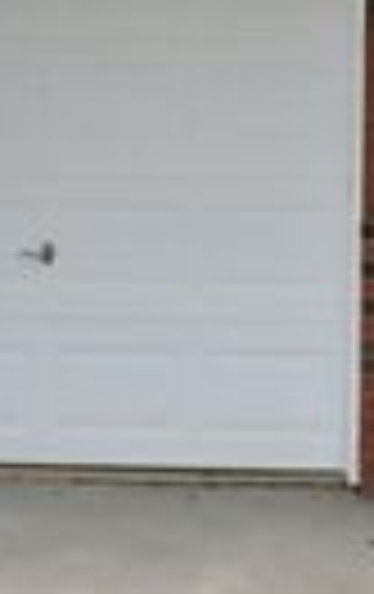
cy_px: -241
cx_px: 428
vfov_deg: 19.4
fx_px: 1559
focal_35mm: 96
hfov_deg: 13.4
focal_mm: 4.3
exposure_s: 1/100
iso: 100
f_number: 3.3
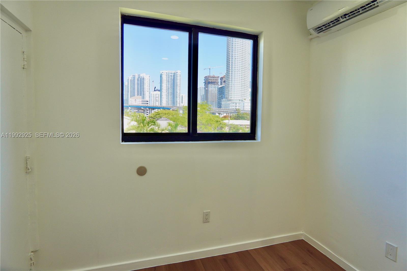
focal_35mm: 18
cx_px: 204
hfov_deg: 90.0
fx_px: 203
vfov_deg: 67.4
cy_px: 136
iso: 100
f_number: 4.5
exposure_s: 1/125
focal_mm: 12
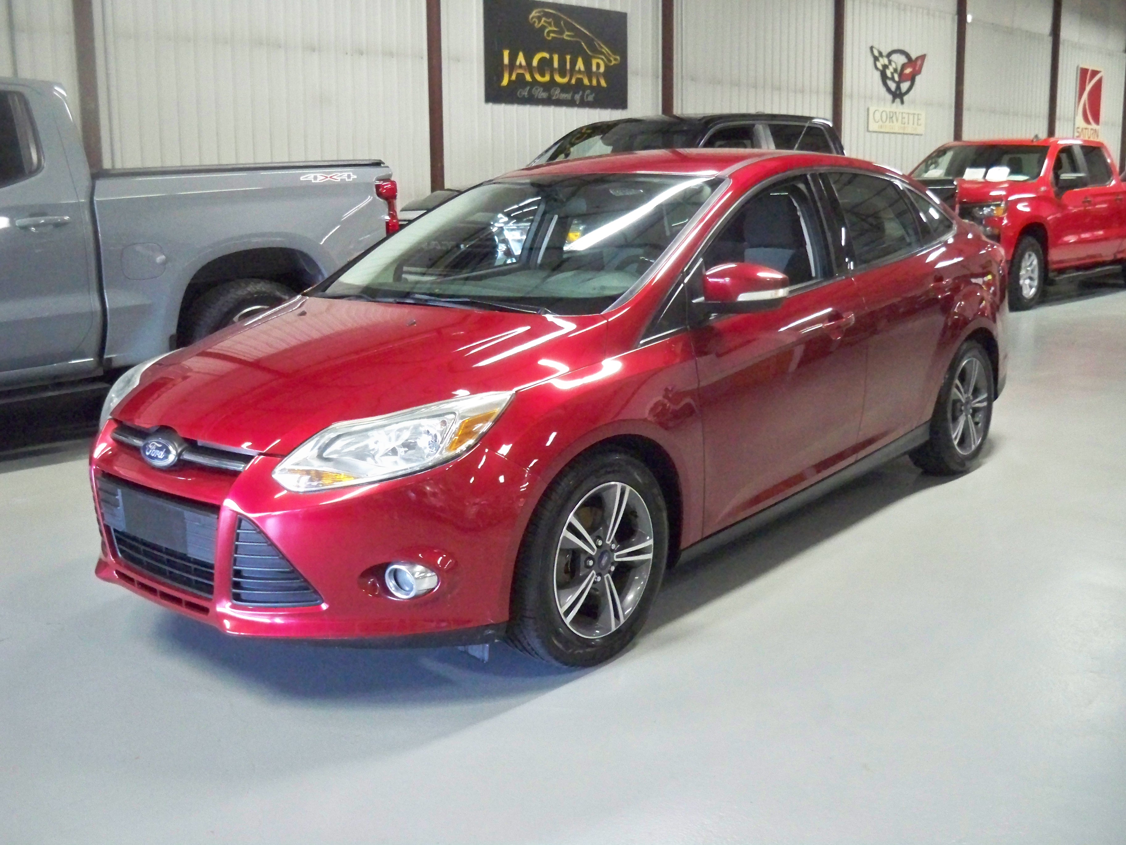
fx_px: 1138
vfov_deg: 40.7
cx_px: 563
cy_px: 422
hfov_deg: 52.6
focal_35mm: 35
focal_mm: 6.3
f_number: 3.1
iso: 1000
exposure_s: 1/60
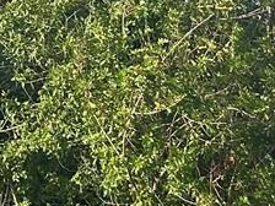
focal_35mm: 186
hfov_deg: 10.2
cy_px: -53
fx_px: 1478
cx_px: -157
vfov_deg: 7.9
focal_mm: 5.7
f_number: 1.5
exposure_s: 1/2571
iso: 50
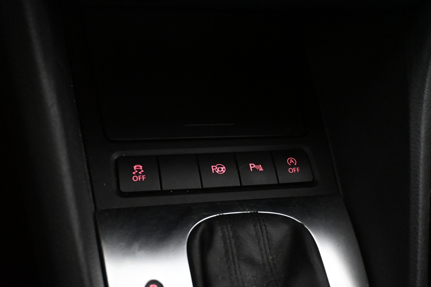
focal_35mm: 46
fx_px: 548
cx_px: 216
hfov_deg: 43.0
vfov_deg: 29.4
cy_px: 144
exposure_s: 1/50
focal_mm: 30.5
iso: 8000
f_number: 4.8
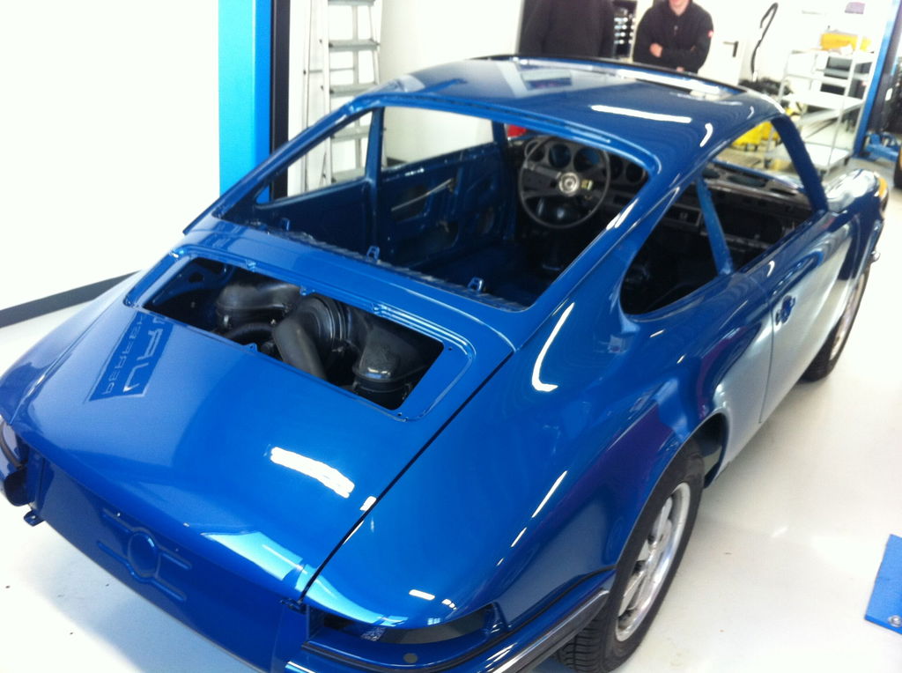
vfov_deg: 40.6
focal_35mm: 35
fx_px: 910
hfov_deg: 52.7
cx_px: 451
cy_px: 336
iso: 100
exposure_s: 1/15
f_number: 2.8
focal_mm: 3.85
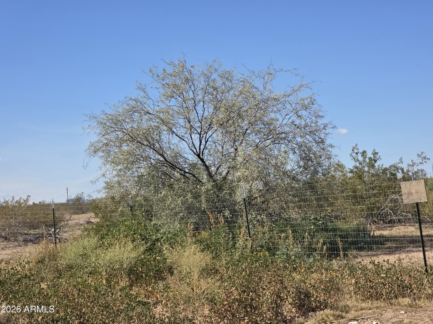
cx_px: 216
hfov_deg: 28.2
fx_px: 863
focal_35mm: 69
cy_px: 162
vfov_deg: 21.3
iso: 50
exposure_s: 1/2490
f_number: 2.4
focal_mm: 7.9
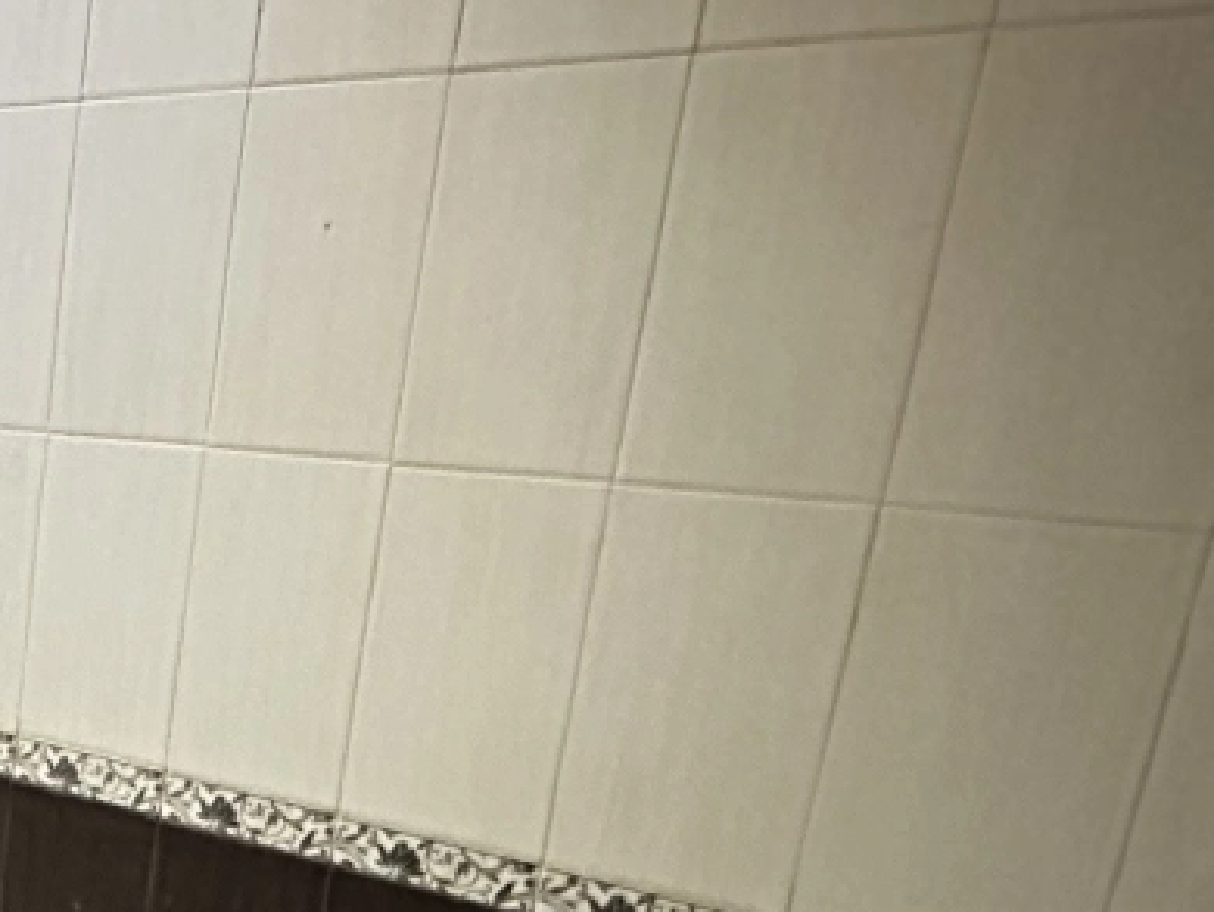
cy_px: 665
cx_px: -567
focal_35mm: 45
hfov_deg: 28.7
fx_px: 1579
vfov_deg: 31.7
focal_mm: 2.22
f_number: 2.2
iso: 2000
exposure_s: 1/20
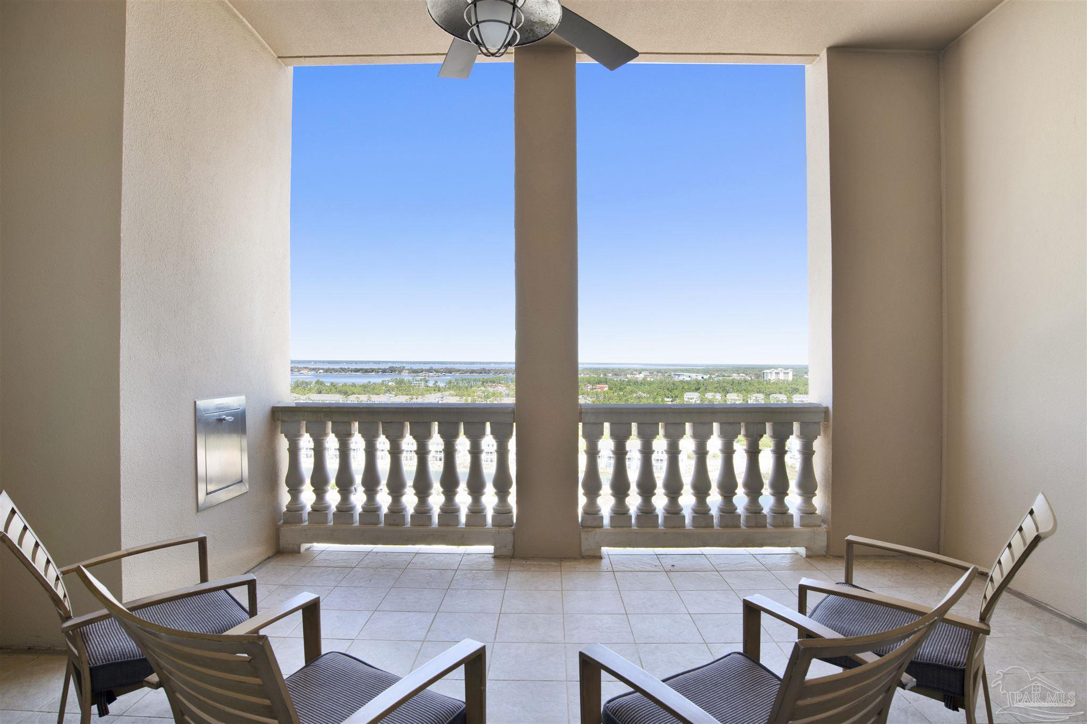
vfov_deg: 64.5
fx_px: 574
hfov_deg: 86.9
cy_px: 362
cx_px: 544
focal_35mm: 19
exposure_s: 1/40
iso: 200
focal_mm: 19
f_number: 11
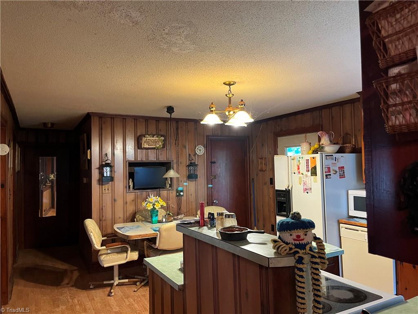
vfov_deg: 53.1
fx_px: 314
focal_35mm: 26
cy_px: 157
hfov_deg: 67.3
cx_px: 209
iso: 400
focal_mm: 5.1
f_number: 1.6
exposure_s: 1/40
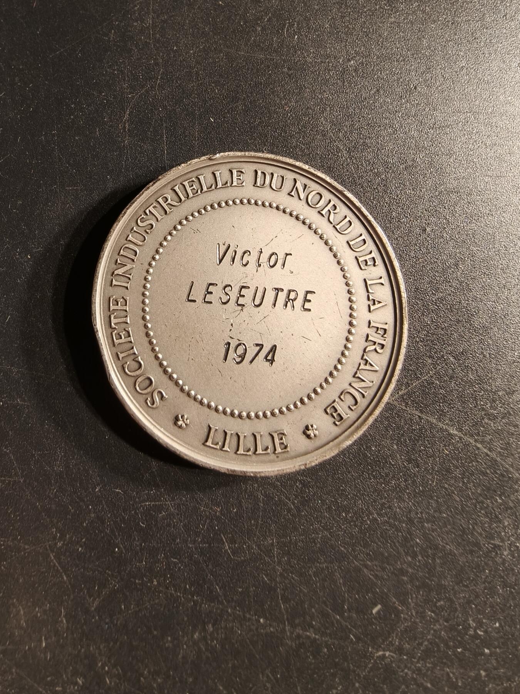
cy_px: 347
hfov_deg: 58.9
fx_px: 461
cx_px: 260
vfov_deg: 73.9
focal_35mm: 23
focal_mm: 2.32
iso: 125
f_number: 2
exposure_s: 1/100
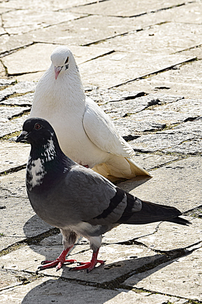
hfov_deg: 8.7
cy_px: 152
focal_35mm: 158
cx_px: 101
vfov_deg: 13.1
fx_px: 1328
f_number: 11
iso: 320
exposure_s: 1/500
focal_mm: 105
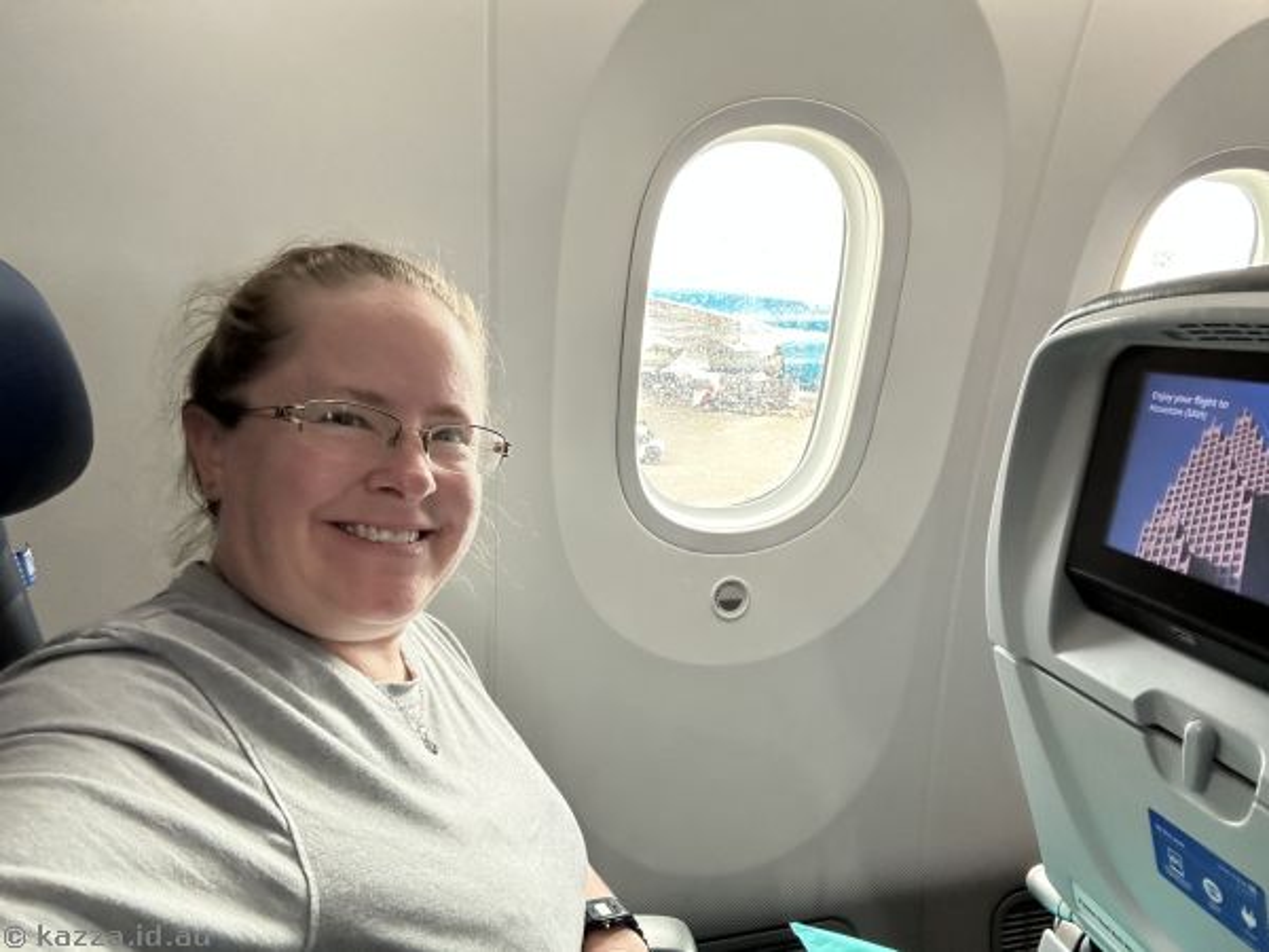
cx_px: 634
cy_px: 476
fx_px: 843
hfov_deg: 73.9
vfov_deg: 58.9
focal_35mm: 23
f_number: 1.9
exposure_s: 1/55
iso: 250
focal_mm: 2.69
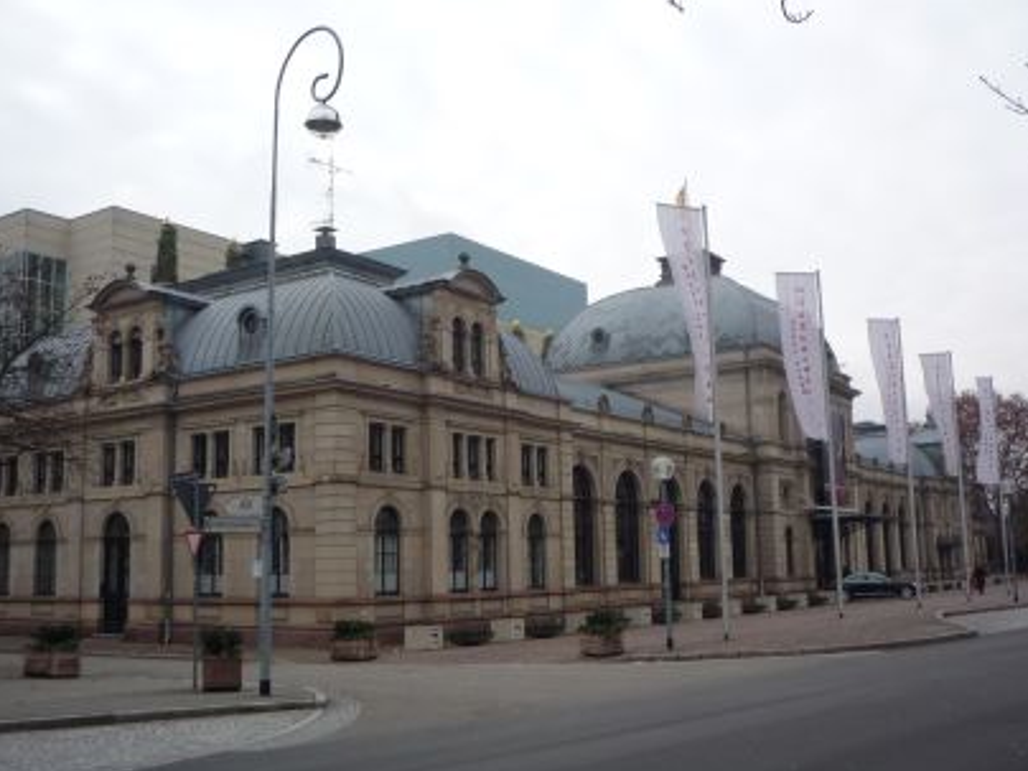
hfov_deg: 48.9
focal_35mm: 38
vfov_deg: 37.7
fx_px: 1128
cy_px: 405
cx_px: 478
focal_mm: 5.2
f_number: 4
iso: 100
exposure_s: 1/250
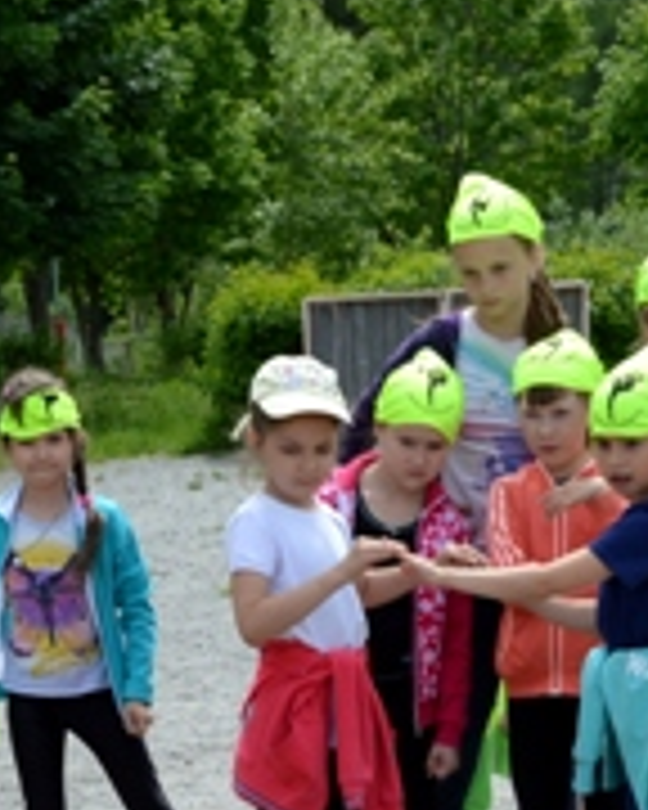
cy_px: 1080
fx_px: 2997
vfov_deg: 14.7
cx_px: 212
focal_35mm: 125
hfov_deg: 12.3
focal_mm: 20
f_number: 7.1
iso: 100
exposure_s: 1/200
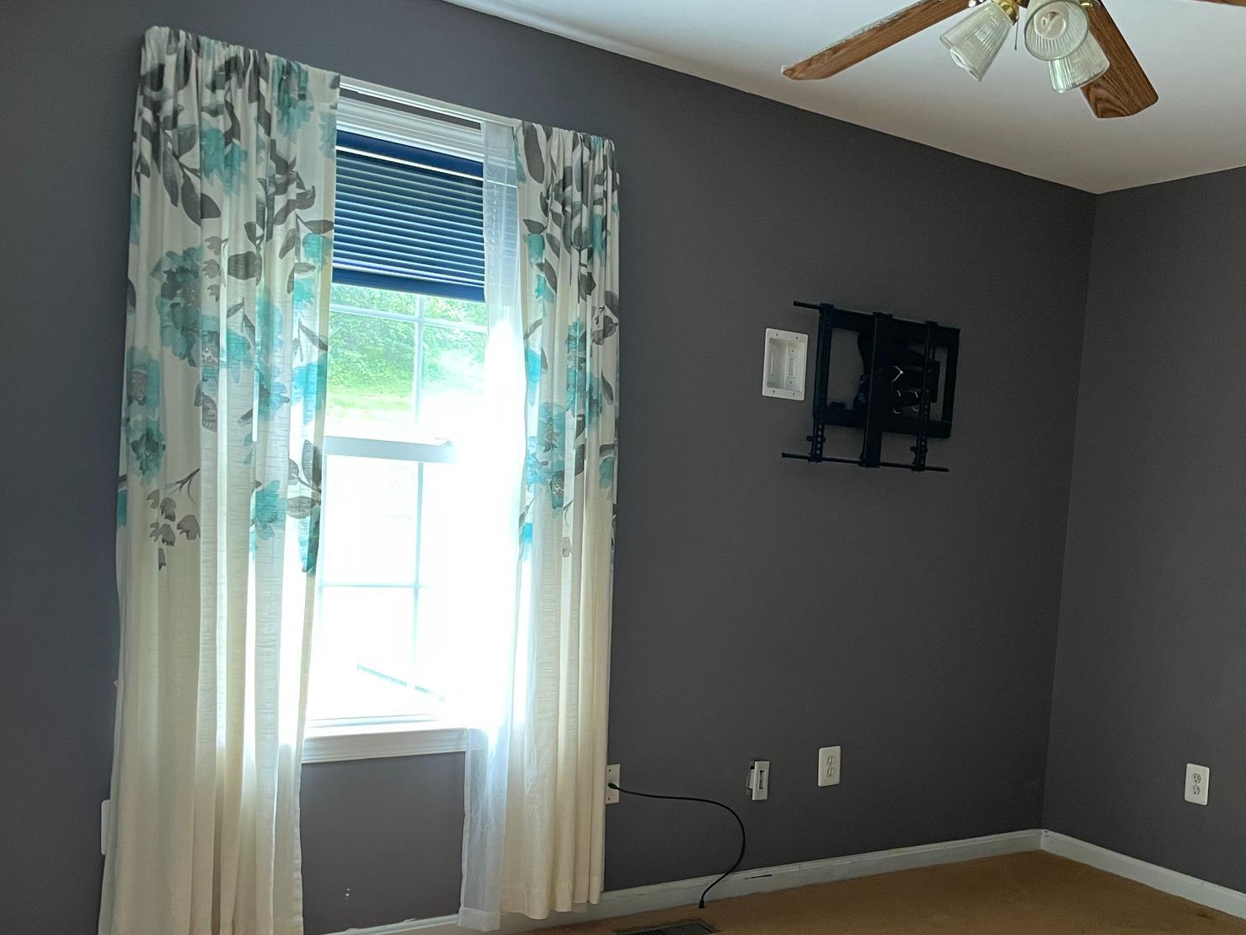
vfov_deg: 39.3
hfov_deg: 50.5
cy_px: 608
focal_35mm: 36
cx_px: 828
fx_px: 1296
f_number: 1.6
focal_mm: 4.2
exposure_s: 1/60
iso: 100
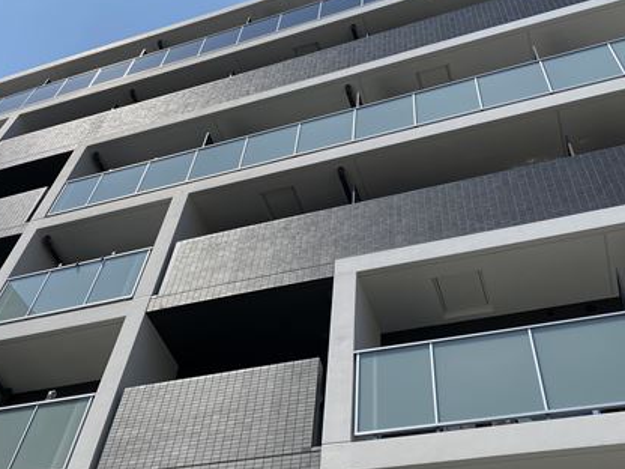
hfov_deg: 46.7
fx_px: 722
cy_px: 195
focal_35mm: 40
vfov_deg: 35.9
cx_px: 267
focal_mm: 4.25
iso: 32
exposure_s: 1/4630
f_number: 1.8
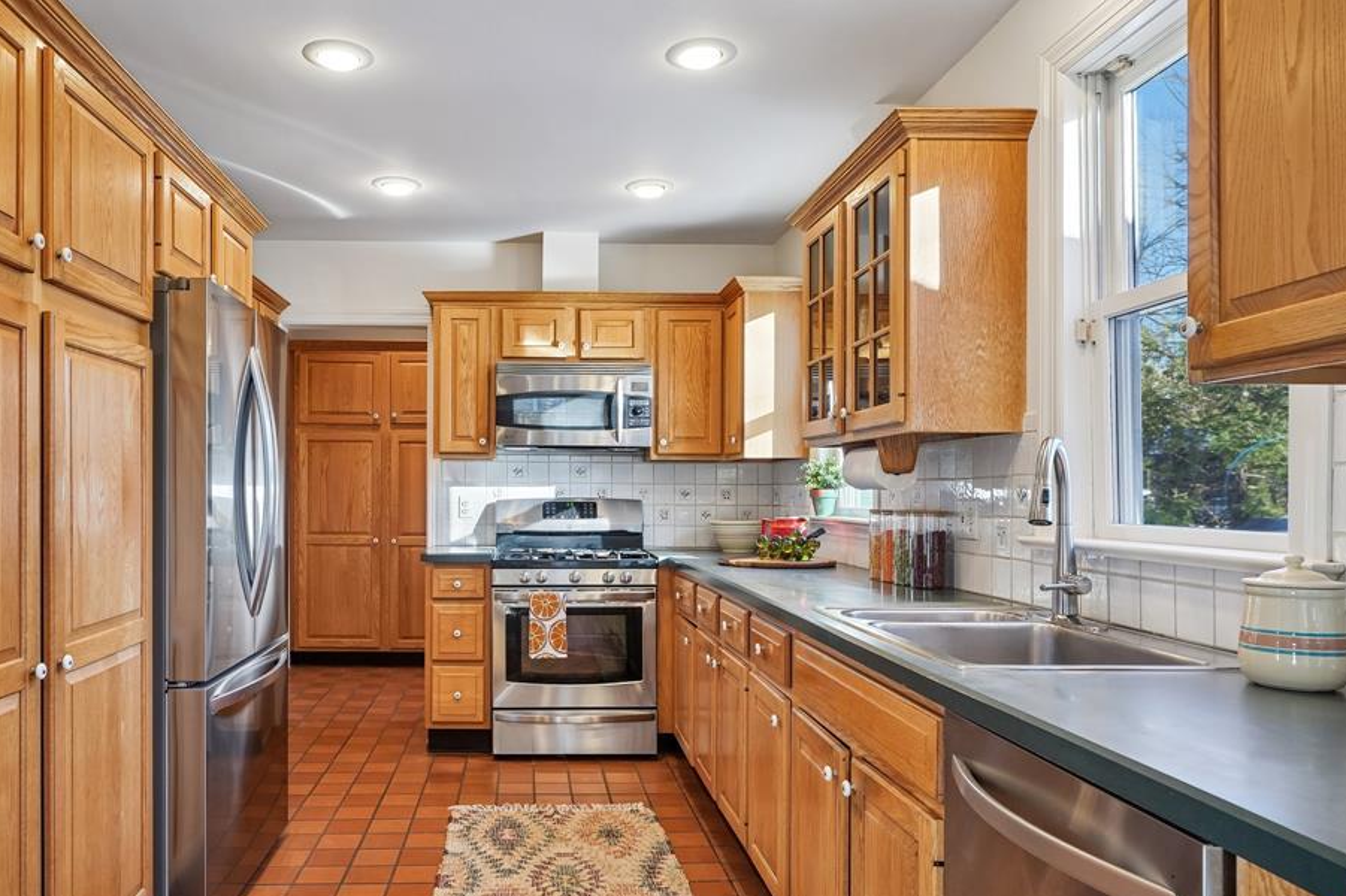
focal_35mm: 25
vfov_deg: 51.2
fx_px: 934
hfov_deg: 71.3
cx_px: 592
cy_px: 484
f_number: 8
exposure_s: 1/50
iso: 400
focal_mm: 22
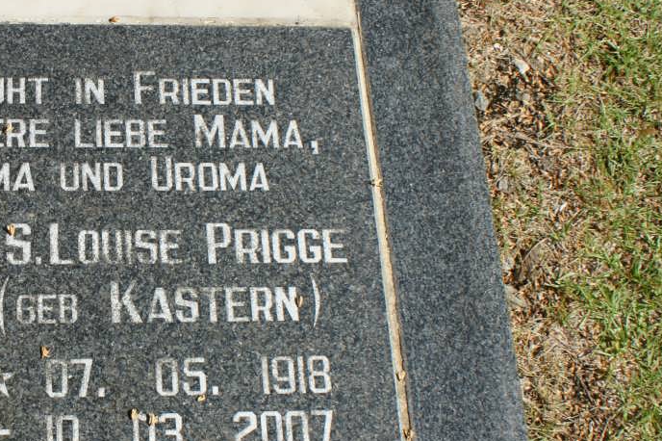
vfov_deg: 20.0
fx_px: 1250
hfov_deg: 28.7
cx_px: 92
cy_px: 252
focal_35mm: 68
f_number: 9
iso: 200
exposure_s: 1/320
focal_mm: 26
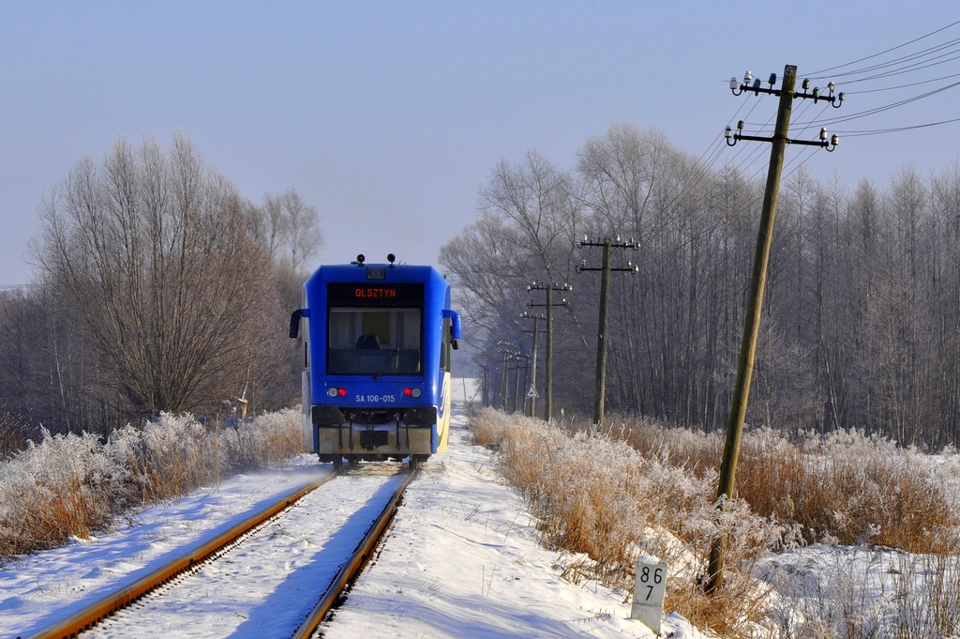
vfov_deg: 8.7
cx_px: 480
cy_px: 320
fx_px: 4197
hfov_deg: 13.1
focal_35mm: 158
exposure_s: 1/500
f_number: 11
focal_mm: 105
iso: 200
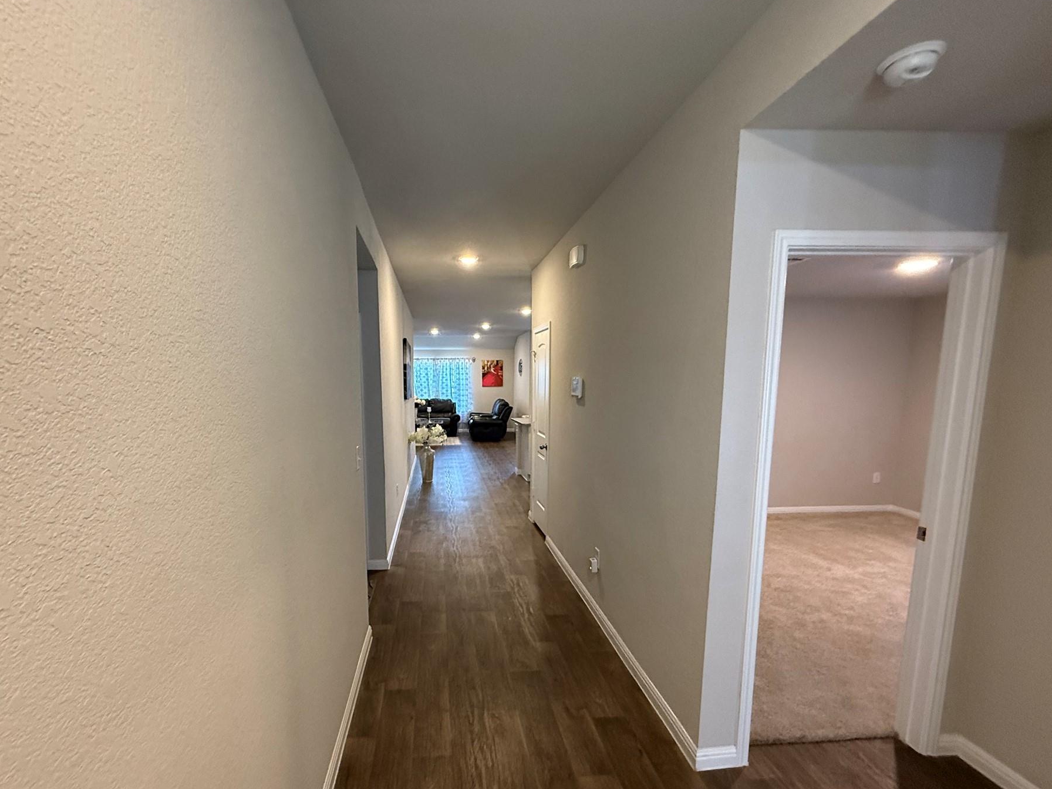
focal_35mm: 16
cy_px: 443
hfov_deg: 94.1
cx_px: 468
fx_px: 486
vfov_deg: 77.8
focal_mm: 2.22
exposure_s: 1/120
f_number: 2.2
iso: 640
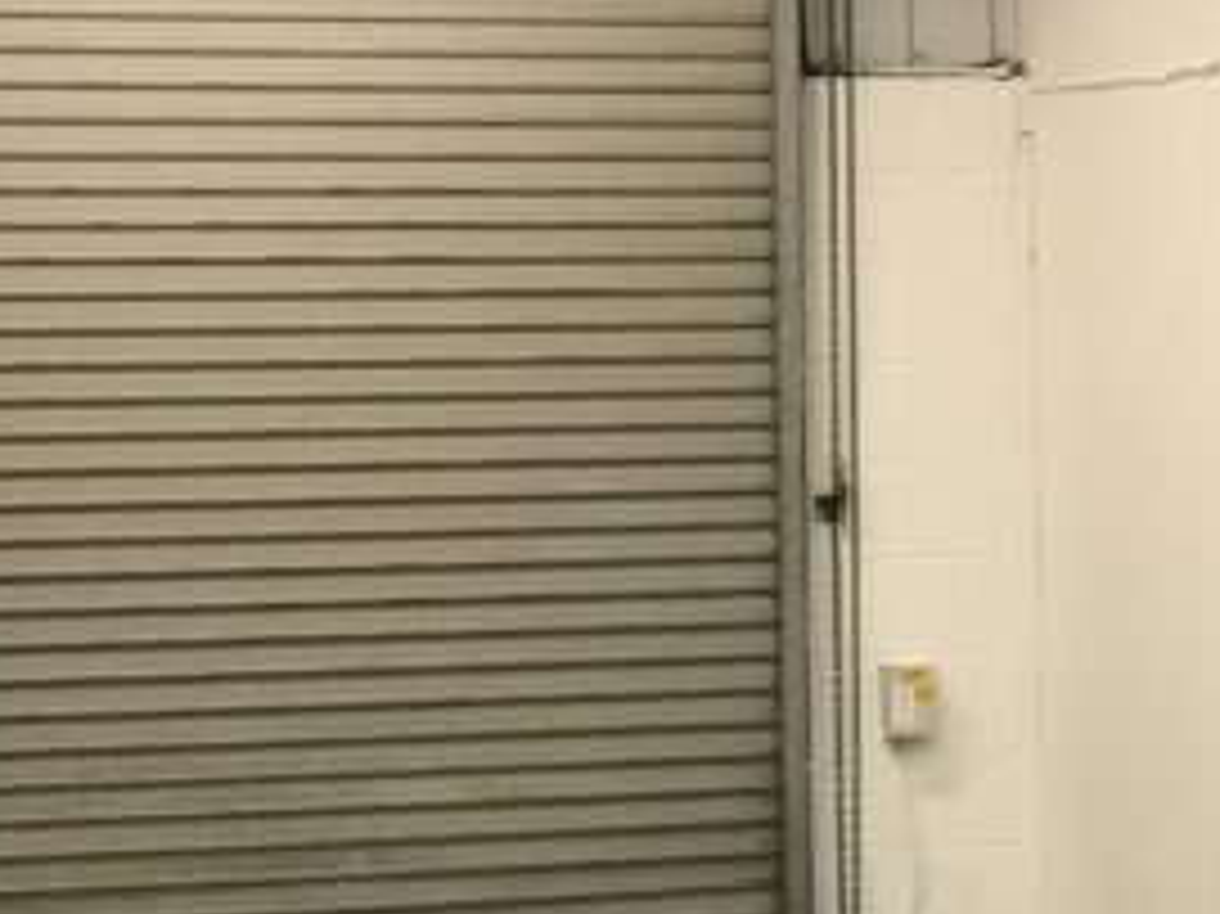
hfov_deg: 13.0
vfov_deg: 10.0
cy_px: 473
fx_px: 5249
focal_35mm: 149
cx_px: 1382
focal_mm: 3.99
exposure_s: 1/25
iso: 32
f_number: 1.8
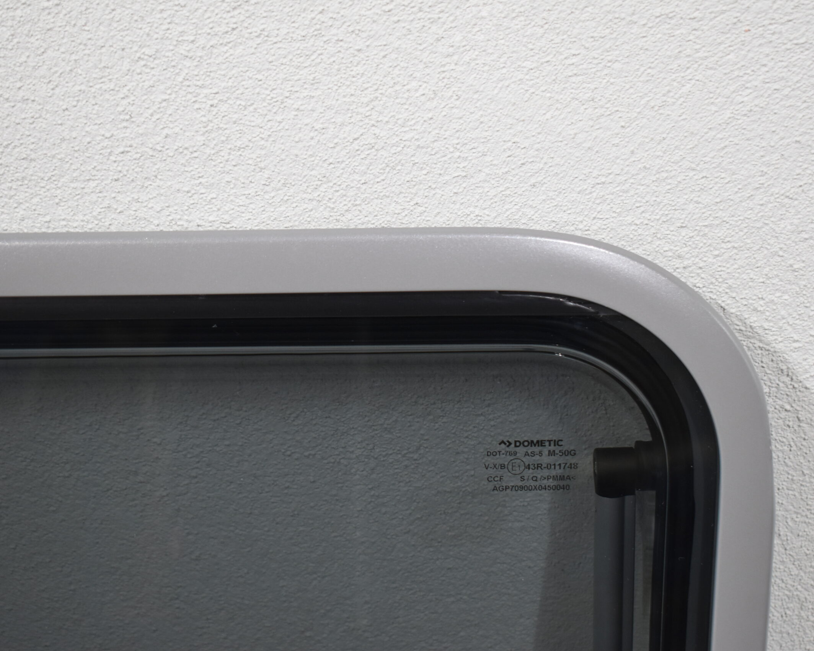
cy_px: 326
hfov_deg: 31.0
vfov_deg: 25.0
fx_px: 1470
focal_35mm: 61
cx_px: 422
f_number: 4.8
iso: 800
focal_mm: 36
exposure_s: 1/160
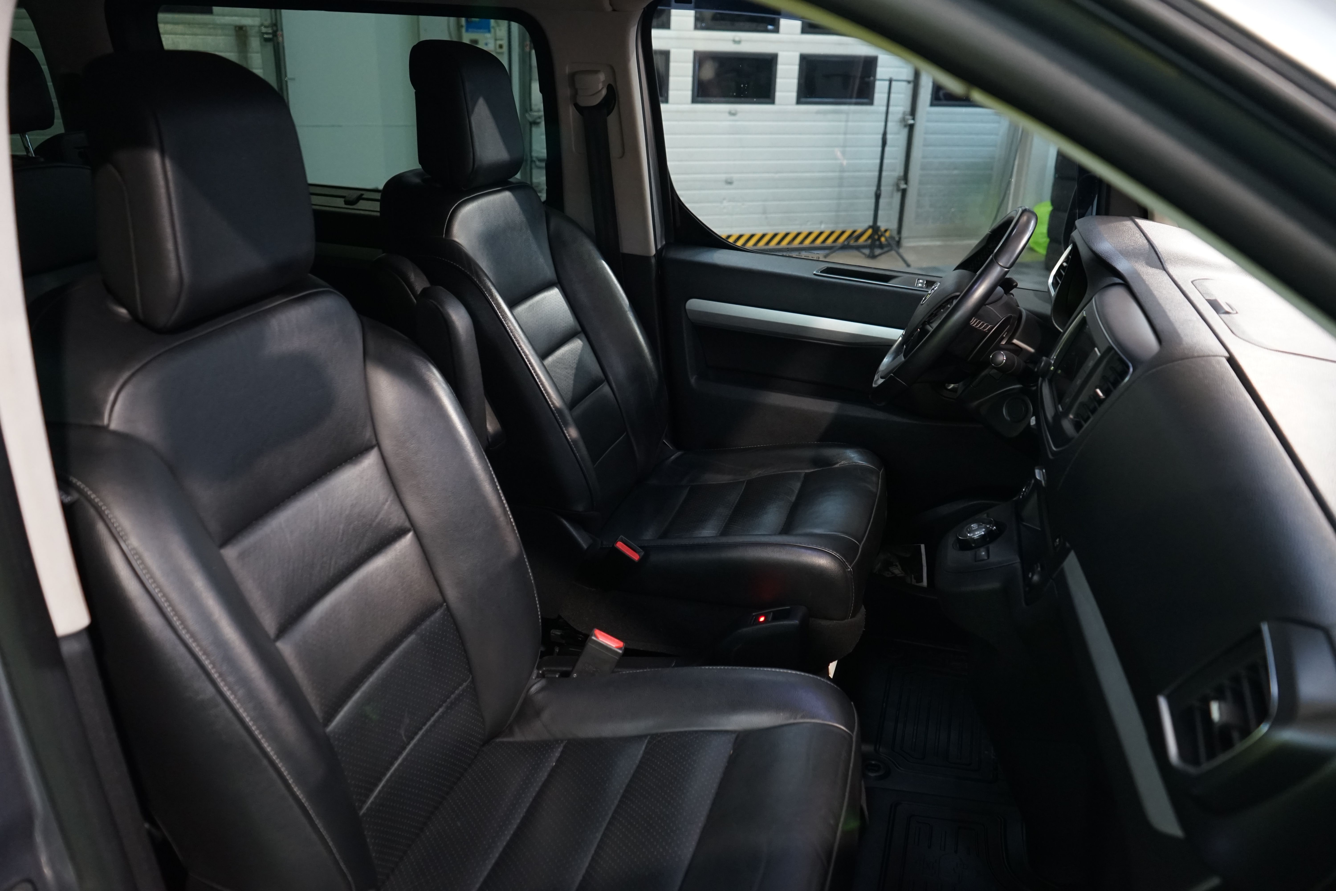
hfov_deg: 63.7
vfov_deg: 45.0
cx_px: 668
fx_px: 1076
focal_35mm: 29
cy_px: 446
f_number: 4.5
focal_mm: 29
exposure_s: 1/30
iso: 2000
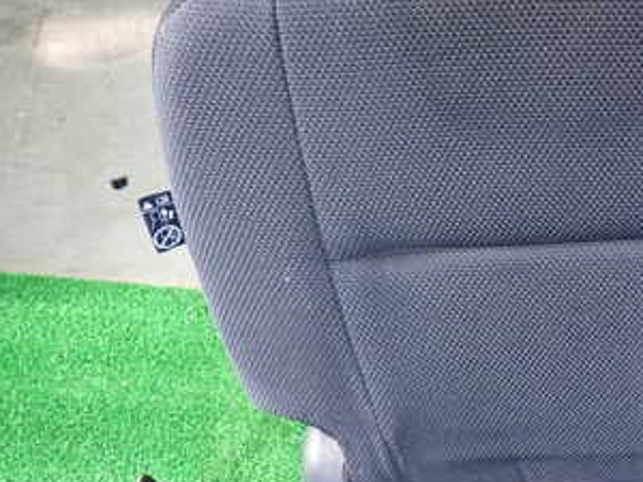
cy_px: 206
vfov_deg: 29.1
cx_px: 624
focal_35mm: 50
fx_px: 929
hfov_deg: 35.1
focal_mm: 4.5
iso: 500
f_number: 2
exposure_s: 1/30
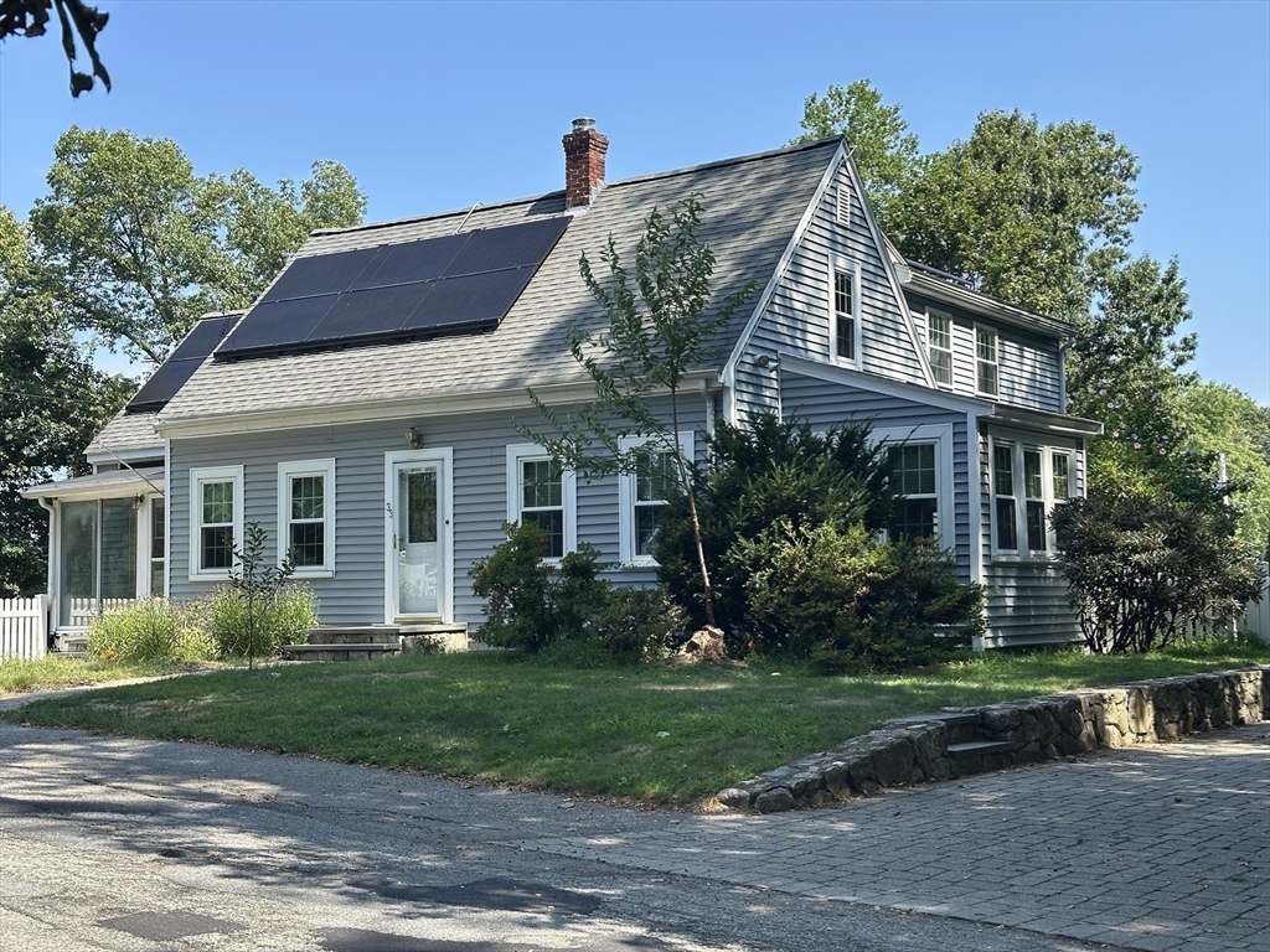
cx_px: 635
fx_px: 1761
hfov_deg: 39.7
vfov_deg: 30.3
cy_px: 476
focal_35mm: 48
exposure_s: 1/1289
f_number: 1.78
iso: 64
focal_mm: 6.86
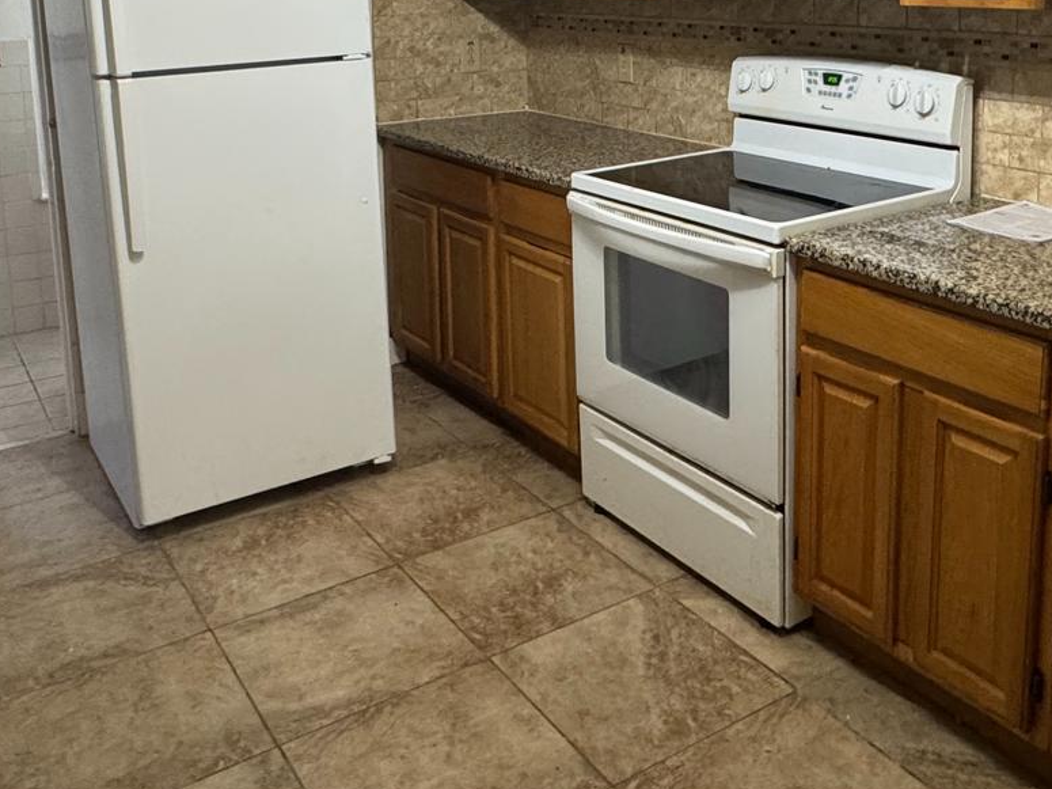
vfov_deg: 37.0
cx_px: 574
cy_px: 134
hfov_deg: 50.1
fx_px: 1124
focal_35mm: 37
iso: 320
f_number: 2.2
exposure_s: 1/60
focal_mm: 2.22
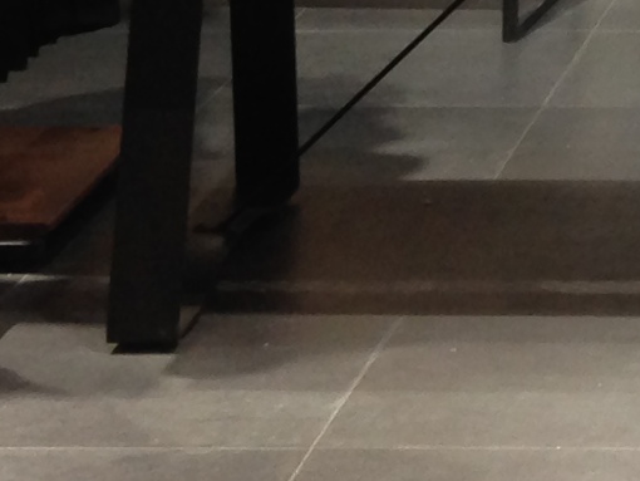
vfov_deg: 6.6
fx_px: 3903
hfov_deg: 9.1
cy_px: -764
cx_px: 1054
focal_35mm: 211
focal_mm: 4.12
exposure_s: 1/20
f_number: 2.4
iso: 64
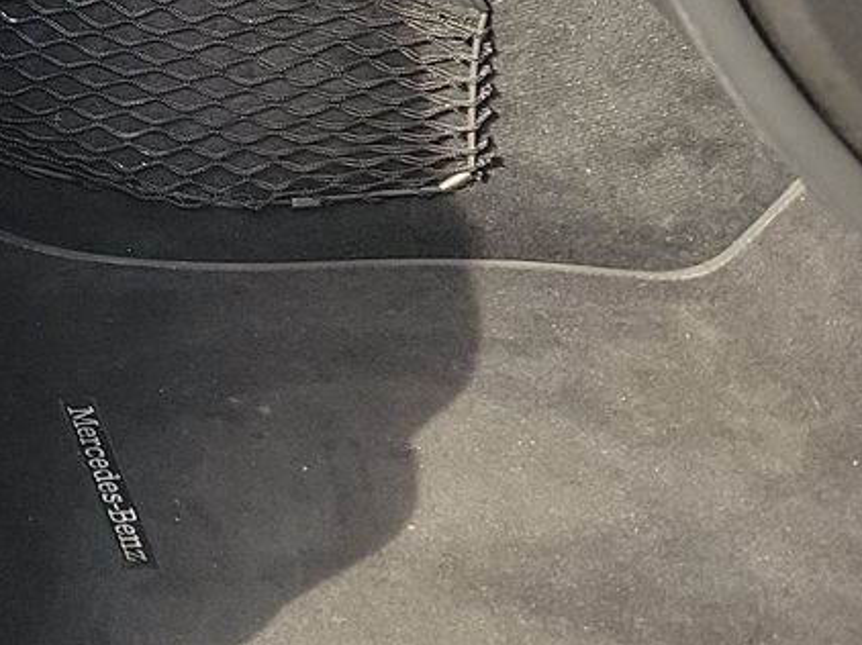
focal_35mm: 91
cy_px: -396
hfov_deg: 18.6
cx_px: -494
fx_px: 2265
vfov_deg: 14.8
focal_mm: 6.7
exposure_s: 1/119
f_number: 1.8
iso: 97
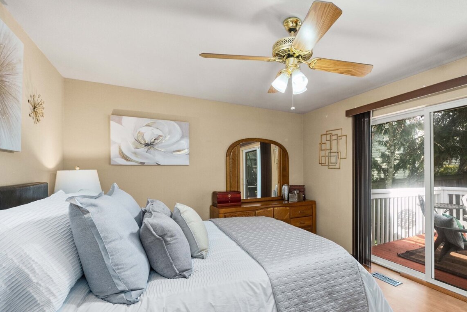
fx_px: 208
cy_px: 180
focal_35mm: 16
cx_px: 280
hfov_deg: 95.5
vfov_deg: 73.3
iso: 100
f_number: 7.1
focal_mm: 13
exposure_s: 1/60
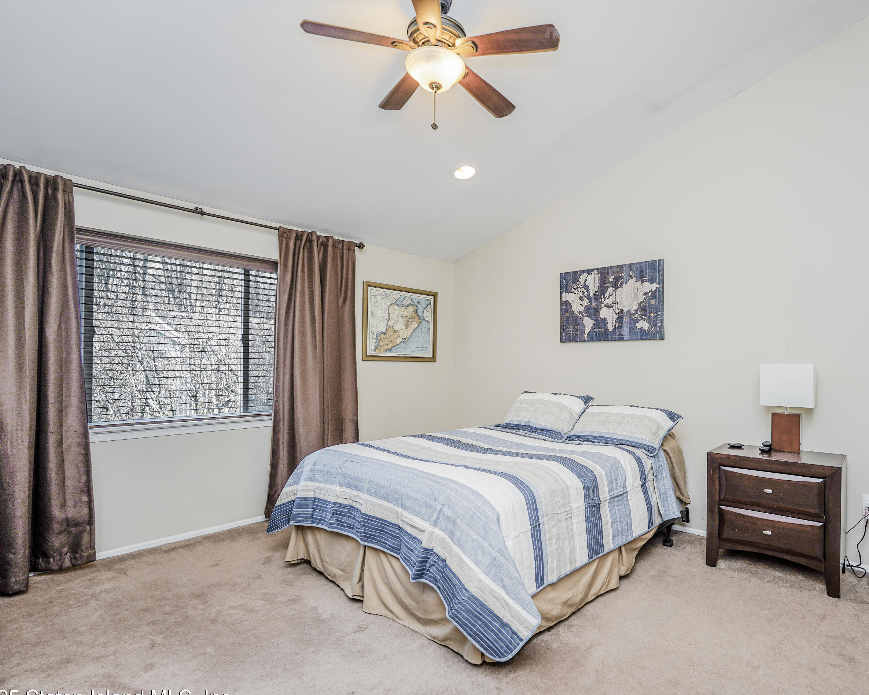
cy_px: 365
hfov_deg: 82.6
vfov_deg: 70.8
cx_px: 507
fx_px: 489
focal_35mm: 19
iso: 100
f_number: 4
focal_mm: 16
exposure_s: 1/30
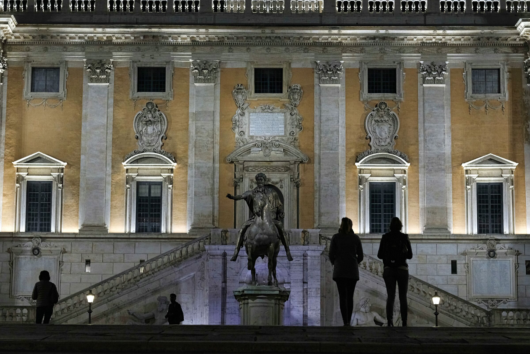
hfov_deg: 24.2
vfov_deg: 16.3
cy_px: 177
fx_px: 1237
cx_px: 265
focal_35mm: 84
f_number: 3.6
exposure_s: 1/80
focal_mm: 56
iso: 2000
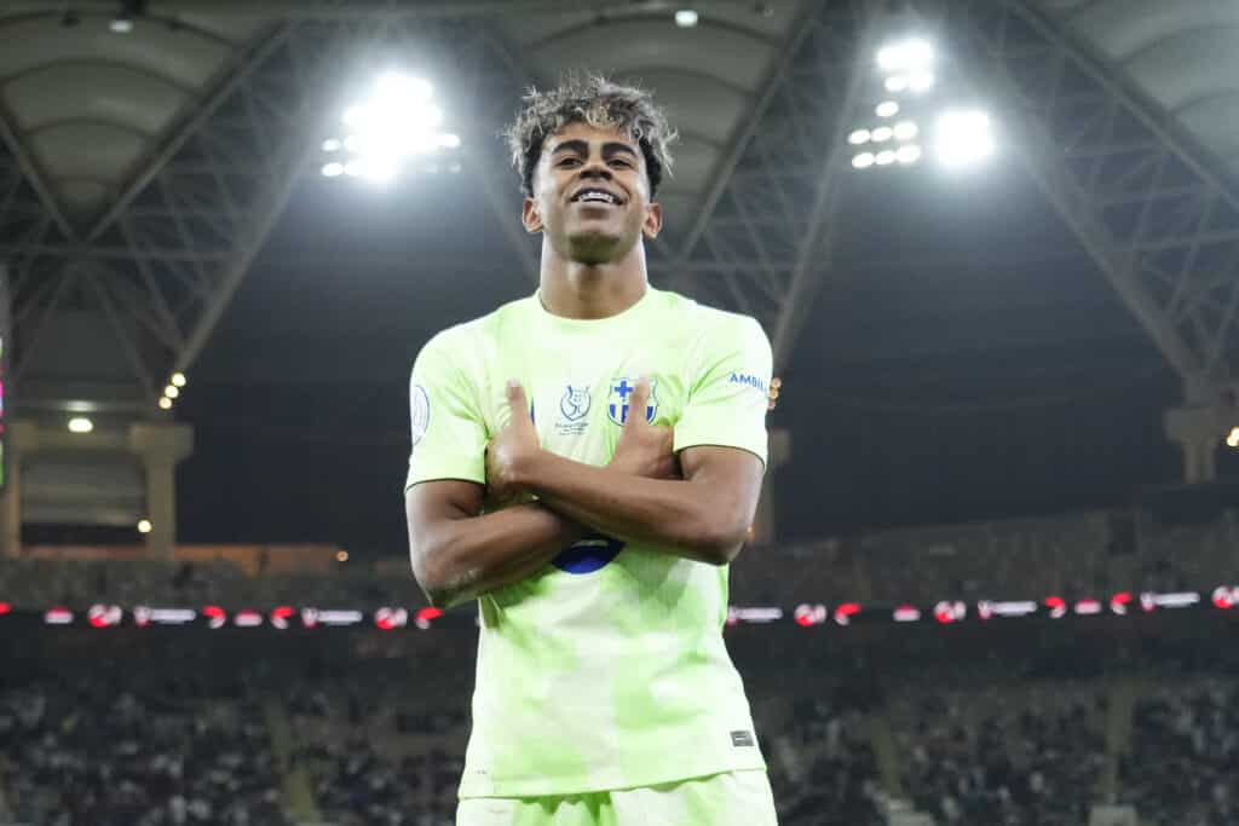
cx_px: 620
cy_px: 413
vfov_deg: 26.0
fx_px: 1790
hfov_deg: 38.2
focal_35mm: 52
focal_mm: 52
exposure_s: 1/1250
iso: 4000
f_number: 4
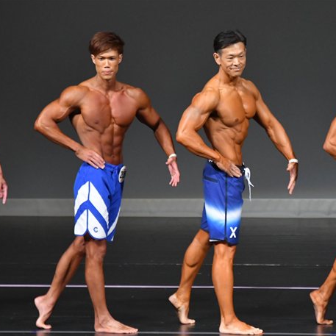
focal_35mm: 454
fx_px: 4986
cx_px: 274
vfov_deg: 3.9
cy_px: 189
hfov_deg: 3.9
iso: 4000
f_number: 5.6
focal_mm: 210
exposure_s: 1/400
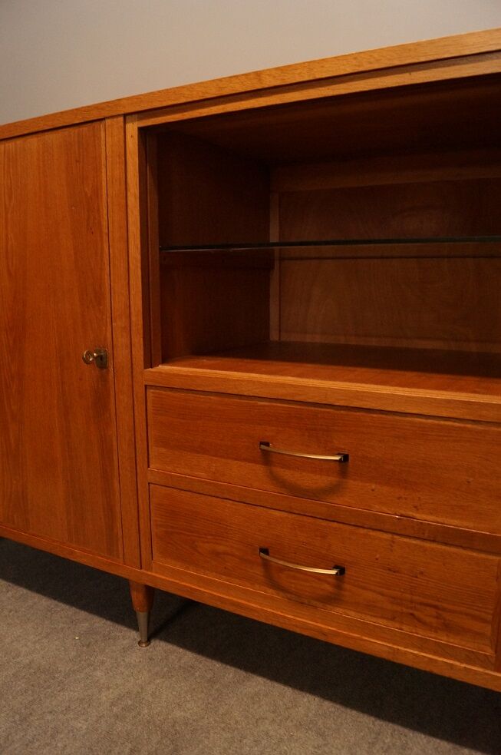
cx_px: 250
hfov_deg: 47.8
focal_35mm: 27
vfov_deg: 67.4
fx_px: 565
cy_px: 378
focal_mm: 18
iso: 1600
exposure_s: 1/50
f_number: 4
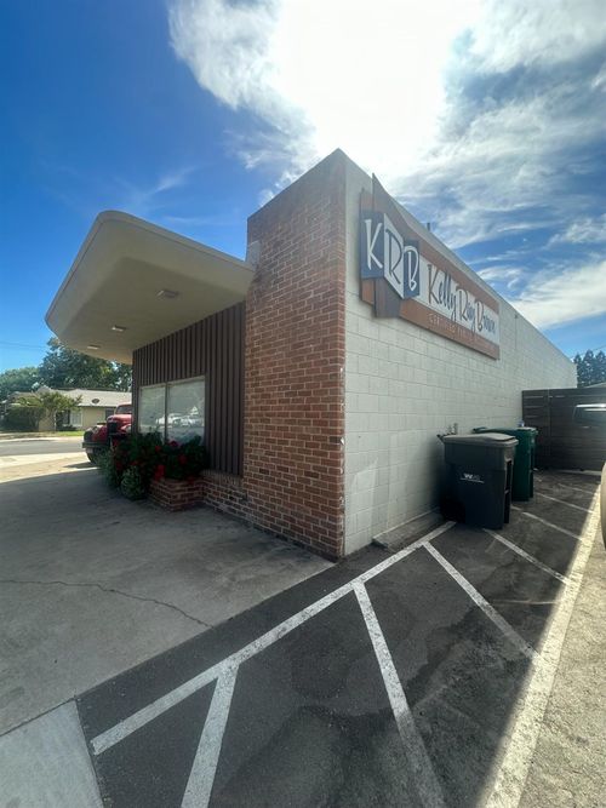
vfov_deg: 102.1
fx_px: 327
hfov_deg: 85.7
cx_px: 303
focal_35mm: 14
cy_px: 404
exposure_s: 1/1014
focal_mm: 2.22
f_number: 2.2
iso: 50
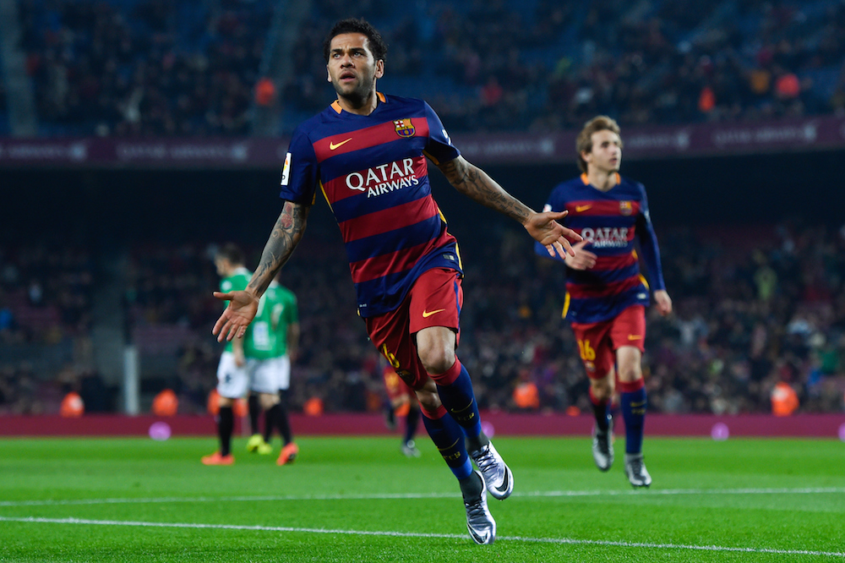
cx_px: 422
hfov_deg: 15.8
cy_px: 282
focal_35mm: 130
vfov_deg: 10.5
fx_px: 3050
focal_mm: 130
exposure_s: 1/1000
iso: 2000
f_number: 3.5
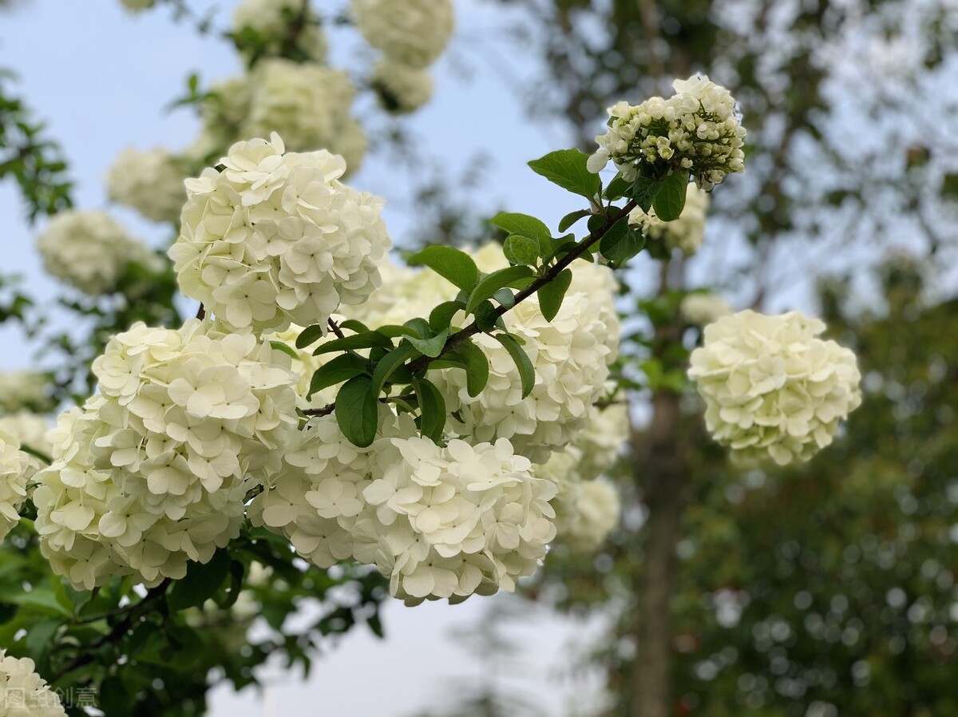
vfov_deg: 28.0
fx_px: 1438
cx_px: 479
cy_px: 358
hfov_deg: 36.8
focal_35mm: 52
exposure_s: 1/300
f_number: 2.4
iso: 16
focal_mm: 6
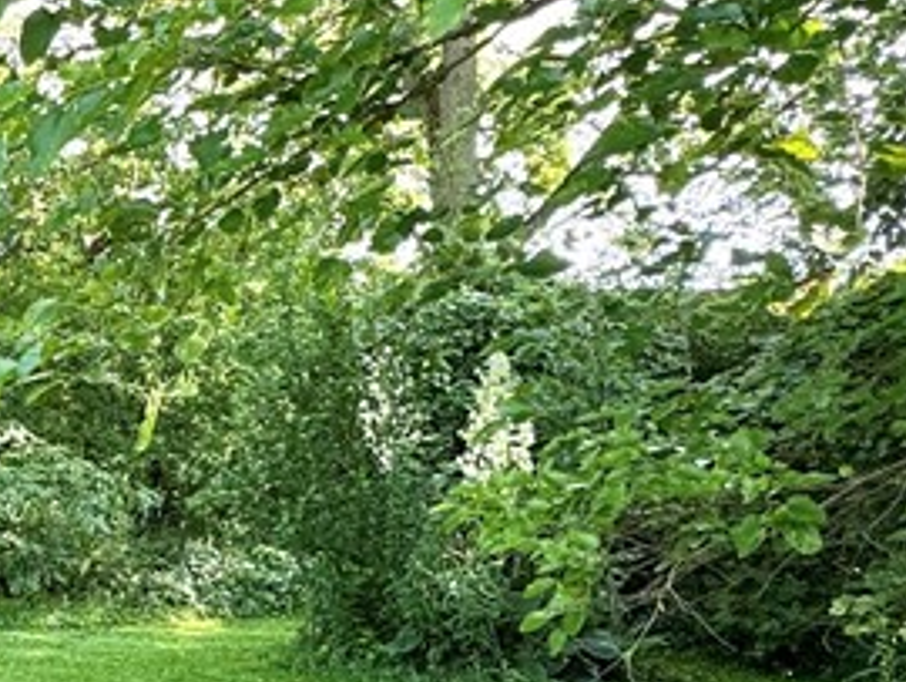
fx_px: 1388
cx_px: -315
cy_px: 430
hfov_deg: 28.5
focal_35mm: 53
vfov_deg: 27.5
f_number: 2.2
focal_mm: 2.22
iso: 40
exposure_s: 1/113
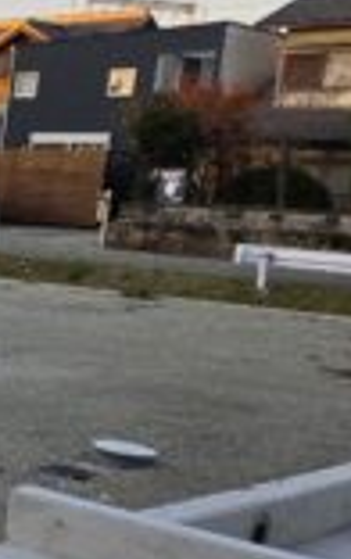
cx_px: -526
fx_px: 1189
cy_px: 378
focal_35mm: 78
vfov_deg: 26.3
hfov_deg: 12.5
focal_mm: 5.4
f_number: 1.8
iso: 80
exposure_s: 1/711
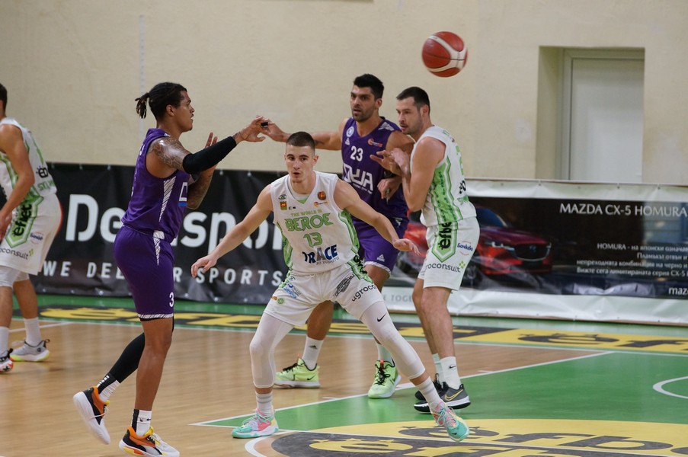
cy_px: 228
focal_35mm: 300
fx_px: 5727
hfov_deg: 6.9
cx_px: 344
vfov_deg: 4.6
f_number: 3.5
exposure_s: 1/500
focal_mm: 200
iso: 1600
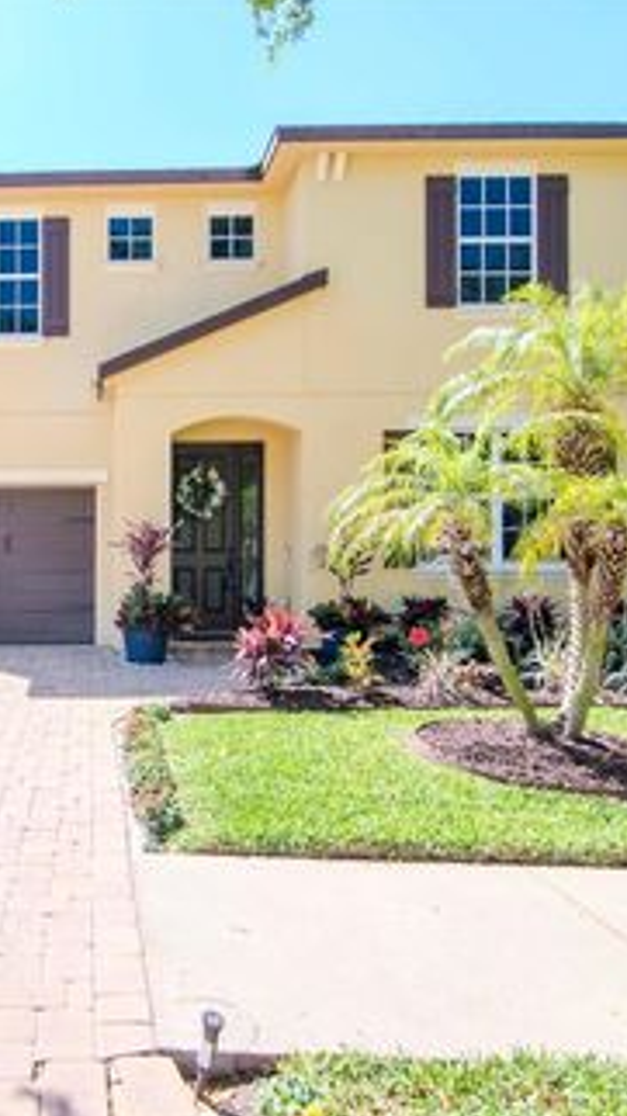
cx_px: 31
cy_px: 563
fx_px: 793
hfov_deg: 39.2
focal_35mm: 27
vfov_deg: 70.2
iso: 1000
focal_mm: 11
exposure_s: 1/3200
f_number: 4
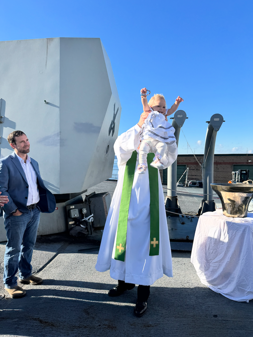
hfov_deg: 56.8
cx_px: 126
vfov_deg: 71.6
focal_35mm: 24
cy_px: 168
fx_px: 234
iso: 80
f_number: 1.78
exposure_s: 1/3413
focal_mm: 6.76
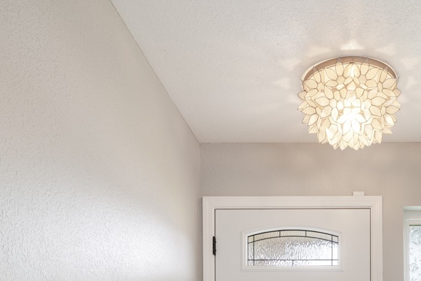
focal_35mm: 41
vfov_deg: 27.7
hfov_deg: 45.2
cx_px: 332
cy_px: 356
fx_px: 479
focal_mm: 16
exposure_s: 1/2.5
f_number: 9
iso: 250
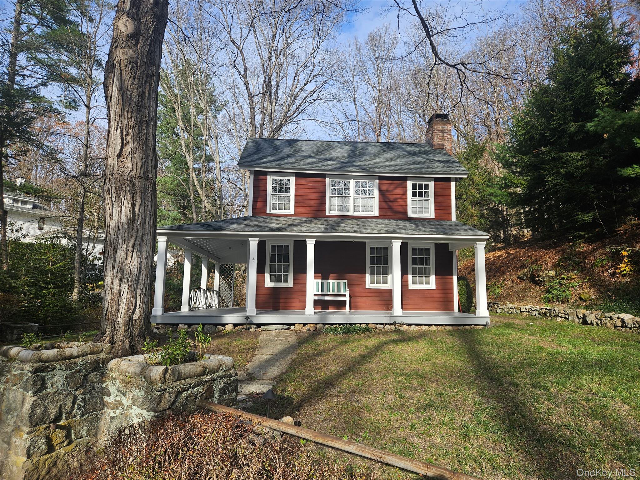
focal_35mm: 23
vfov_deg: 58.9
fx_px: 425
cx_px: 320
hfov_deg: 73.9
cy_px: 240
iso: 25
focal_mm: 5.4
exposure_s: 1/807
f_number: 1.8
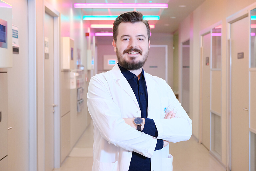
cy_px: 86
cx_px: 128
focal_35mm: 56
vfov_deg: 24.2
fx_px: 398
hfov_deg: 35.6
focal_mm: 37.4
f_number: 3.6
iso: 1250
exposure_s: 1/50
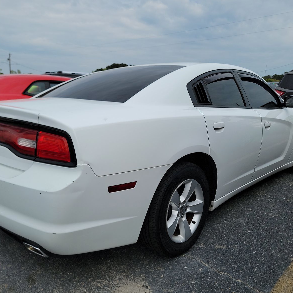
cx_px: 141
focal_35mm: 29
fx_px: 278
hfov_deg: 55.6
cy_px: 149
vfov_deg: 55.6
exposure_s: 1/1135
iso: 50
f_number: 1.8
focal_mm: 6.7
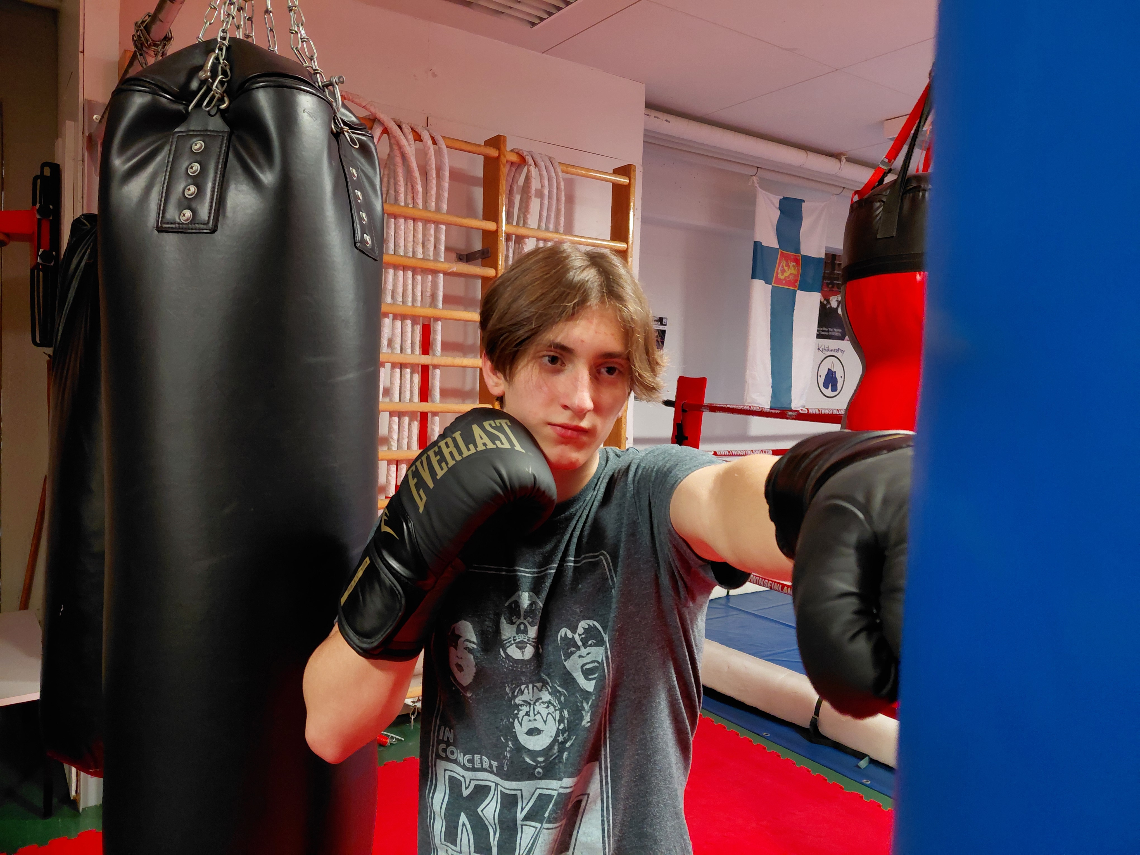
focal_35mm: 25
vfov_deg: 54.9
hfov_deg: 69.4
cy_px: 428
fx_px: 823
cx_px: 570
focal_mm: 4.69
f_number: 1.8
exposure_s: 1/25
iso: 500
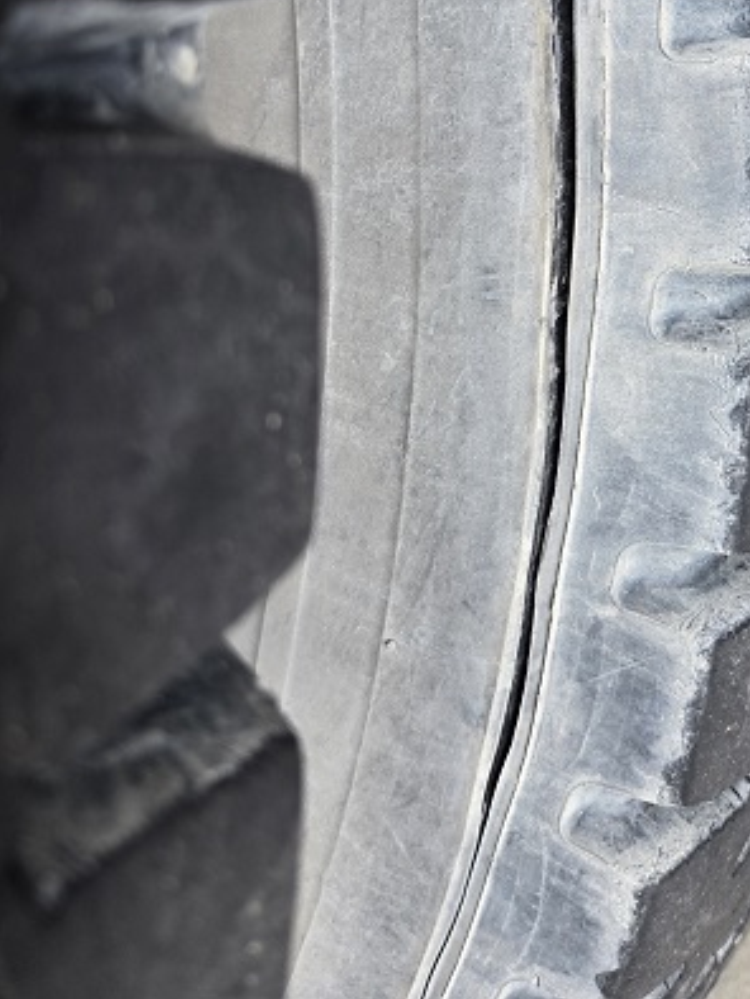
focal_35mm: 35
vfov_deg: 50.3
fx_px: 1010
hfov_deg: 40.0
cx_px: 524
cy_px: 241
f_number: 1.8
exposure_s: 1/180
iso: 80
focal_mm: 5.4
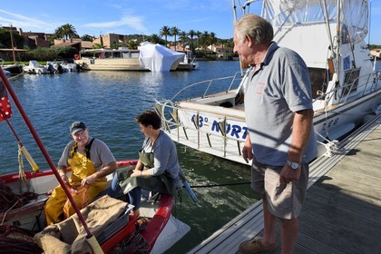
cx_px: 190
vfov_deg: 53.1
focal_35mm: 24
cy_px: 127
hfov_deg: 73.7
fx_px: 254
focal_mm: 24
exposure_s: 1/200
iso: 200
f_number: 13
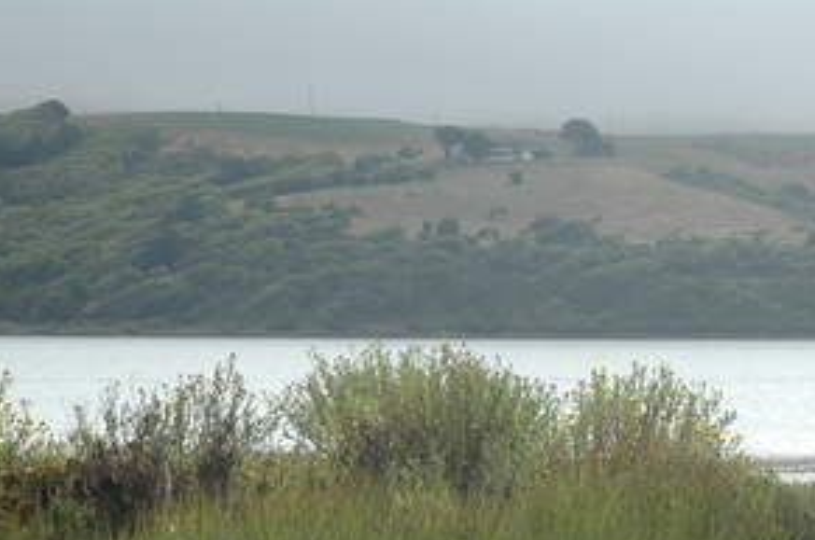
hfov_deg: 10.2
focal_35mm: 201
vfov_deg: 6.8
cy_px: 599
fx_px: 4543
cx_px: 706
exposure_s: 1/800
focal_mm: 60
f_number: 5.6
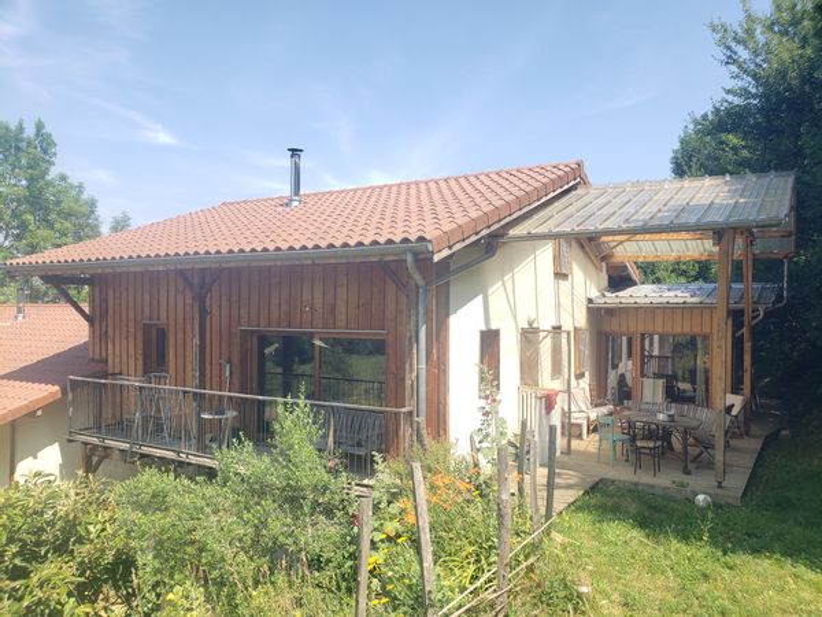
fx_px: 617
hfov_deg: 67.3
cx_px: 411
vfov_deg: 53.1
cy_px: 308
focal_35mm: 26
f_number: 2.4
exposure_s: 1/578
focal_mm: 4.3
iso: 50
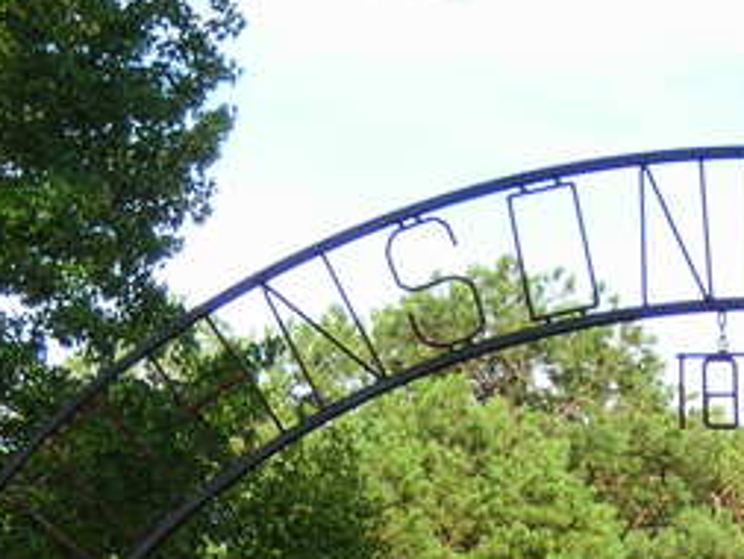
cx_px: 682
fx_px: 4580
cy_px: 731
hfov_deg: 9.2
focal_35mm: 213
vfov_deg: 6.9
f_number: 4.2
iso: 50
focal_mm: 12.7
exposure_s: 1/121
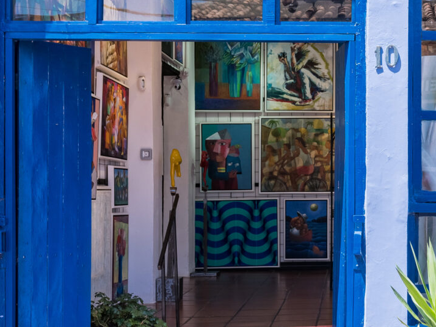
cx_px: 390
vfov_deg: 21.3
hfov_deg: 27.2
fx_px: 869
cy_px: 168
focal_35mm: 69
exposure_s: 1/800
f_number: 10
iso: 100
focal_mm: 20
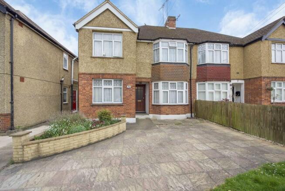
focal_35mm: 14
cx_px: 142
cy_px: 96
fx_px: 111
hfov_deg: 104.2
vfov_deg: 81.3
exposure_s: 1/250
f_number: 9
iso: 320
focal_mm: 14
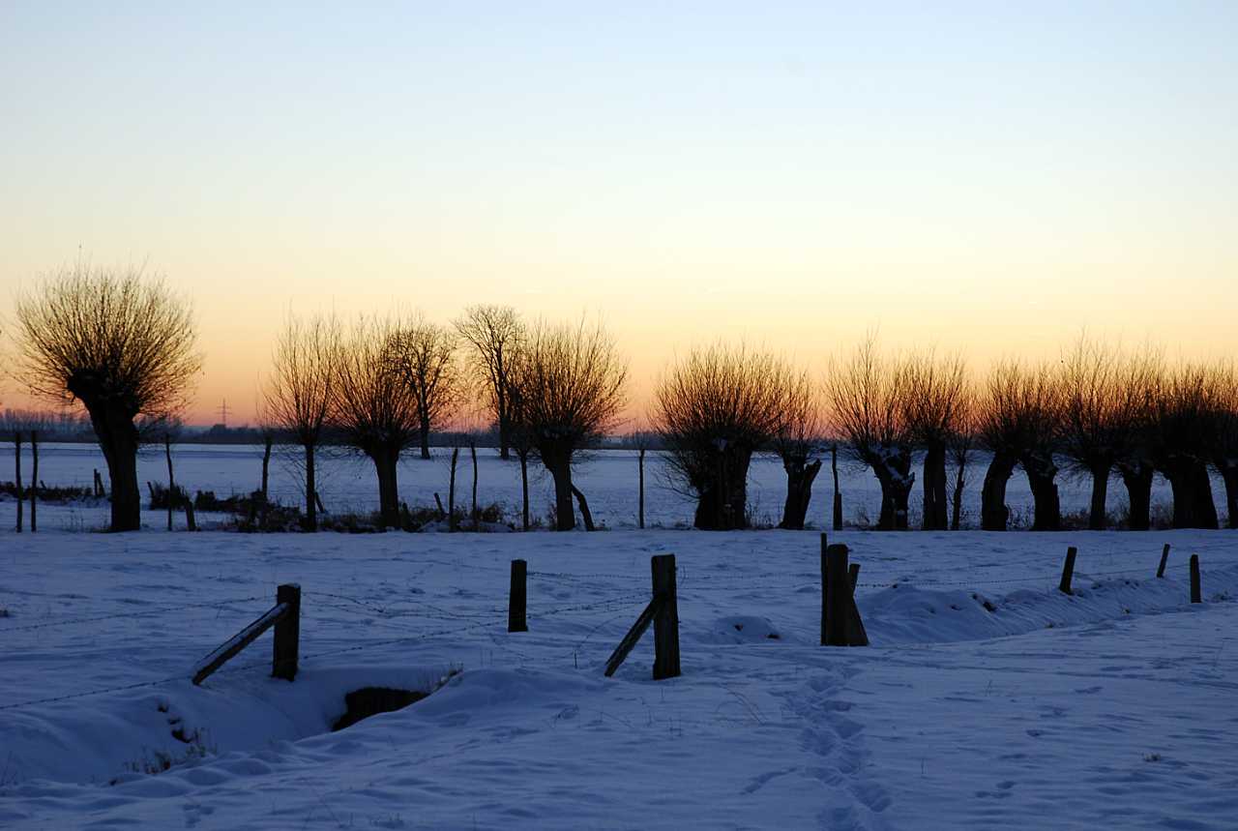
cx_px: 619
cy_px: 416
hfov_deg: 25.9
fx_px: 2688
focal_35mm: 78
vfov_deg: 17.6
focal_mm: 52
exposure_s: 1/60
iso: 200
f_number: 8
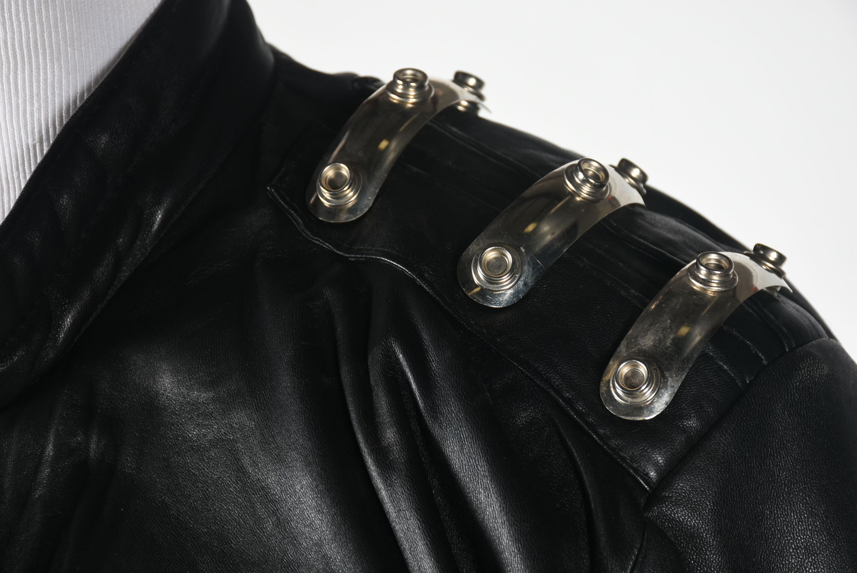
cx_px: 428
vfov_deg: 11.4
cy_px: 286
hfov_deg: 17.0
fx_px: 2859
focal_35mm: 120
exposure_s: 1/125
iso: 200
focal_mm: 80
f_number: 9
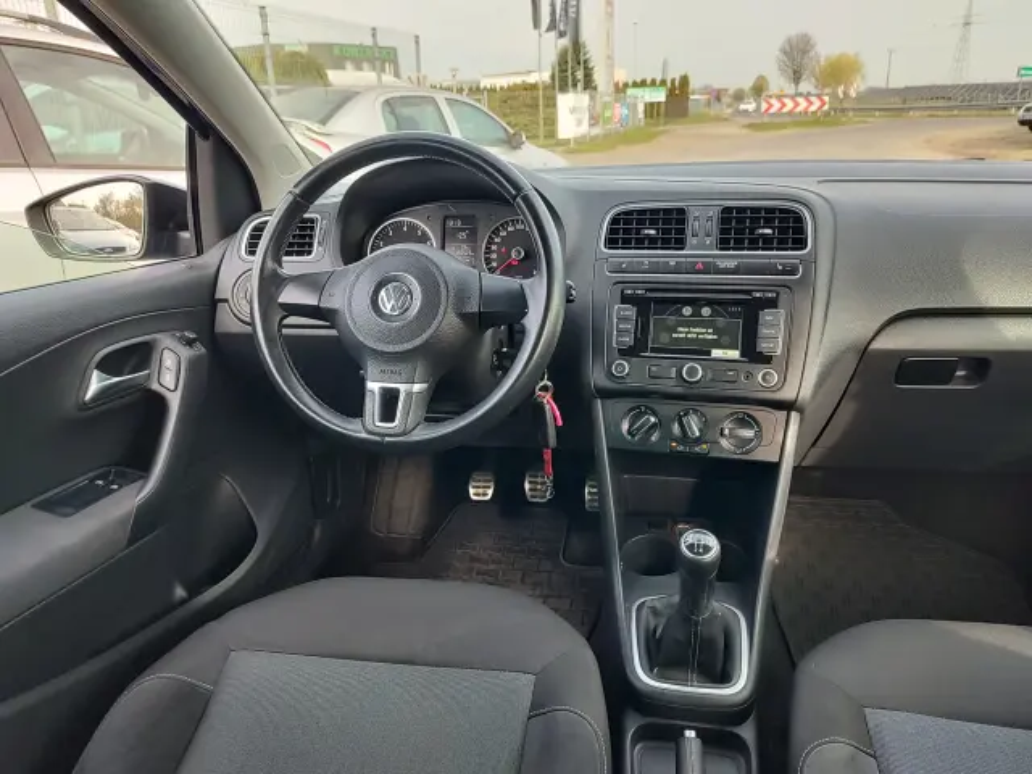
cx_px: 516
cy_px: 387
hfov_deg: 73.9
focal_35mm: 23
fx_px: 686
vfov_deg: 58.9
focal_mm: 5.56
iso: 100
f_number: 1.8
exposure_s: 1/185
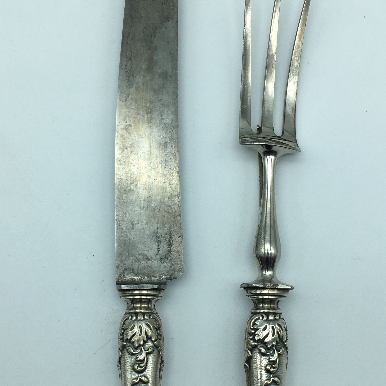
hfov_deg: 30.6
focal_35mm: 56
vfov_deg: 30.5
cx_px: 192
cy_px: 237
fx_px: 706
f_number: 2.2
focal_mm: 4.15
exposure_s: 1/293
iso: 25
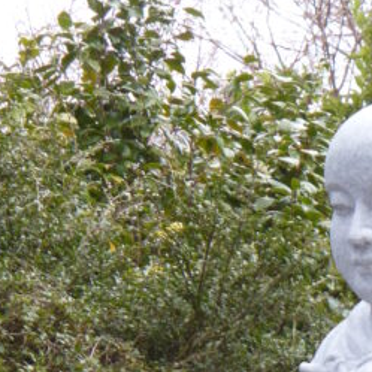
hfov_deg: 9.0
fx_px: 2347
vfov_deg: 8.6
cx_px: 397
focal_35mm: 193
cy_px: 757
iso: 100
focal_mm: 9.5
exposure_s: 1/125
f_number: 3.8
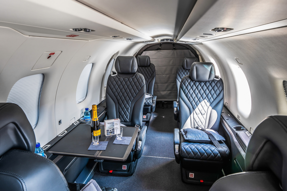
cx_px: 144
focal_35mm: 22
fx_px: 179
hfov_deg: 77.3
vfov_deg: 56.2
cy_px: 96
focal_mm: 15
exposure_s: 1/5
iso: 100
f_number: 5.6
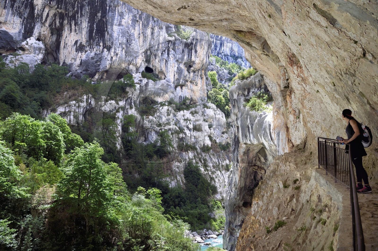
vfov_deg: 53.1
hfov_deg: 73.8
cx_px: 189
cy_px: 126
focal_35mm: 24
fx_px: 252
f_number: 13
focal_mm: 24
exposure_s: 1/125
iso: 200
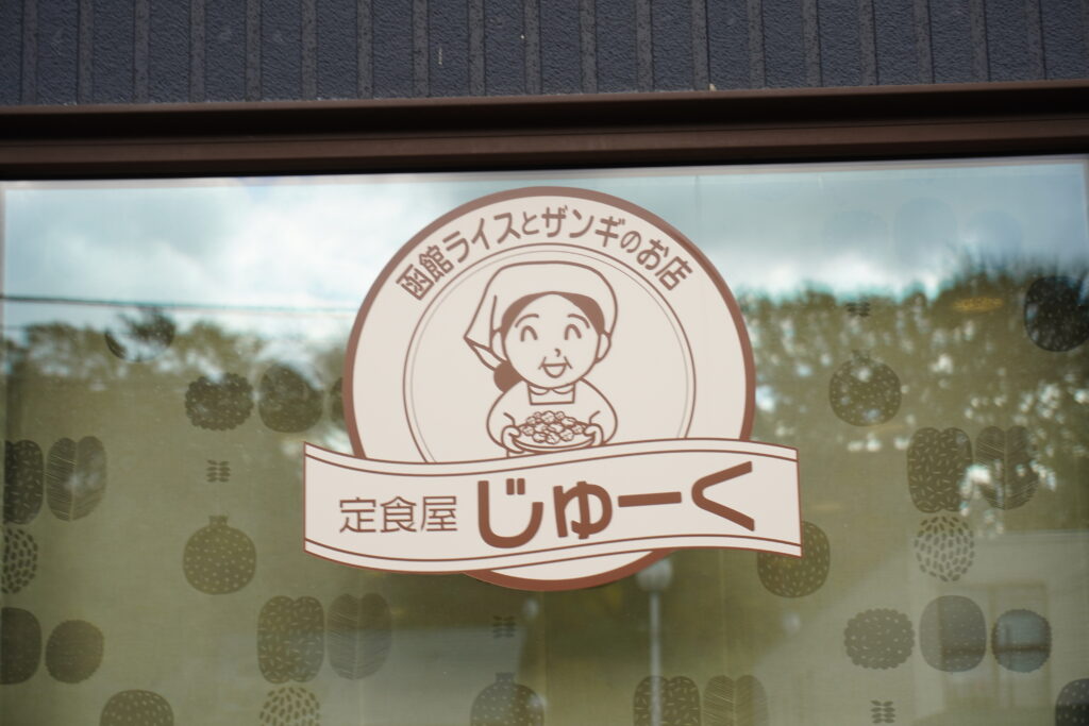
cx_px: 544
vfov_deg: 18.2
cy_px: 363
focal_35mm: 75
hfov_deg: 27.0
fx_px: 2269
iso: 125
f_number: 5.6
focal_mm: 50
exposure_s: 1/80
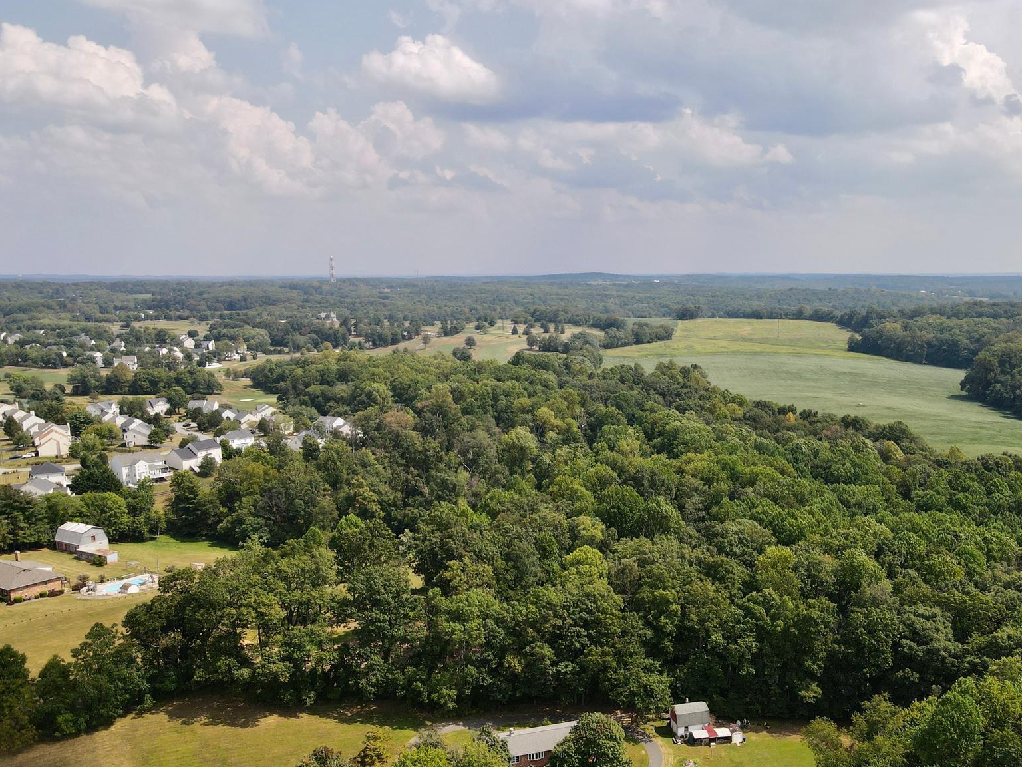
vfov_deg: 44.0
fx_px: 945
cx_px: 632
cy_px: 451
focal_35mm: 32
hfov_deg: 56.2
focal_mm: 4.5
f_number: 2.8
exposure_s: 1/725
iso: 100
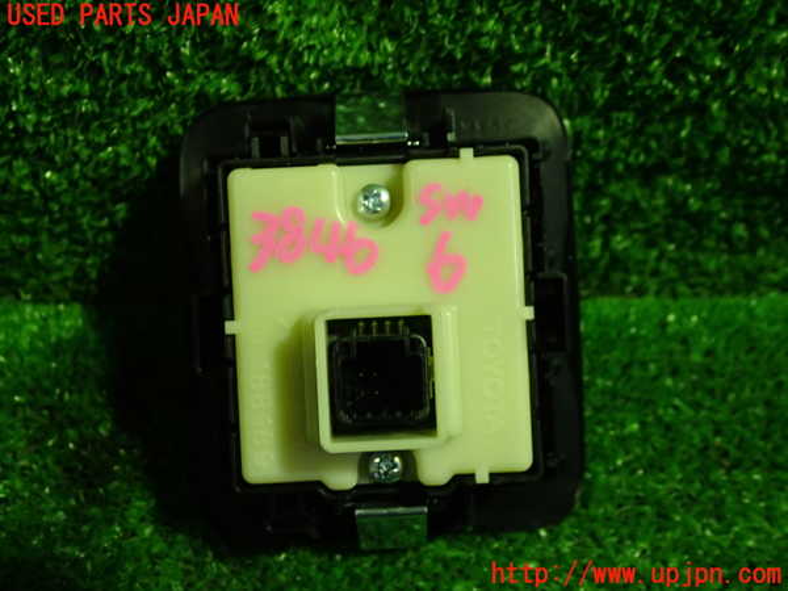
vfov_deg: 29.1
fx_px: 1138
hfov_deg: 38.2
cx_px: 394
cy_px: 296
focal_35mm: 50
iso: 400
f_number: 3.2
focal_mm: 9.01
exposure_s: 1/50
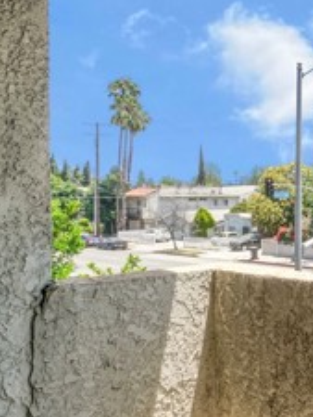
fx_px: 494
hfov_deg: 23.8
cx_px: 519
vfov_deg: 45.7
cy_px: 199
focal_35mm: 41
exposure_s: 1/30
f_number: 18
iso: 320
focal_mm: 10
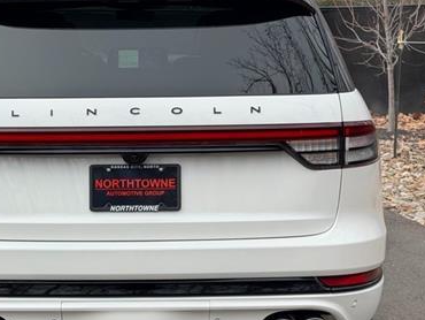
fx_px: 1020
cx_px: 118
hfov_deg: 23.4
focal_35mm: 83
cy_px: 176
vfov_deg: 17.8
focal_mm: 6.76
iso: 64
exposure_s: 1/1484
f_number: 1.78
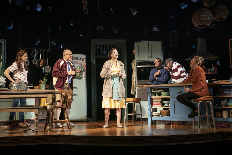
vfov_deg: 30.5
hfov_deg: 44.5
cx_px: 116
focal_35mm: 44
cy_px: 78
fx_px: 284
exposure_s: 1/200
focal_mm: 44
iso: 800
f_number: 4.5
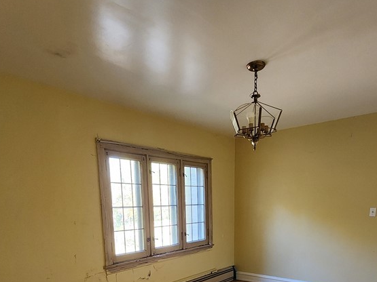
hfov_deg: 71.6
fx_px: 261
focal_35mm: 24
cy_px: 252
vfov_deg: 50.6
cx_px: 196
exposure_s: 1/40
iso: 400
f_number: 2.2
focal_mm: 2.2
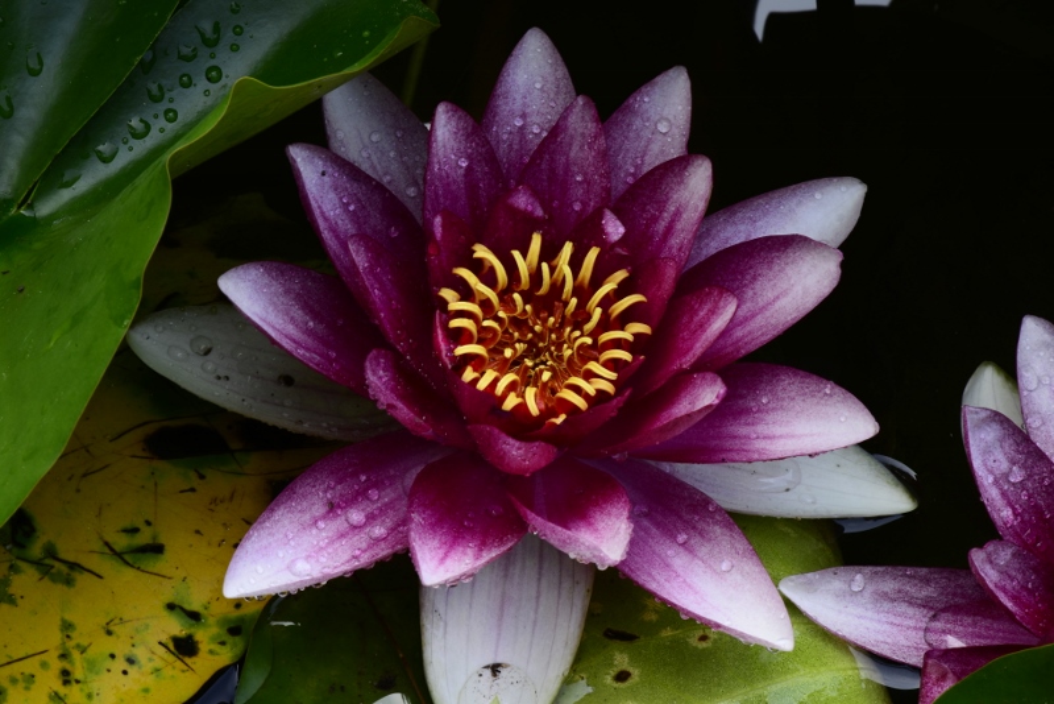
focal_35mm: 105
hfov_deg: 19.4
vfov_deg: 13.1
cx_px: 527
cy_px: 352
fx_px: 3075
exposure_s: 1/4
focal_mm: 105
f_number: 32
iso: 100
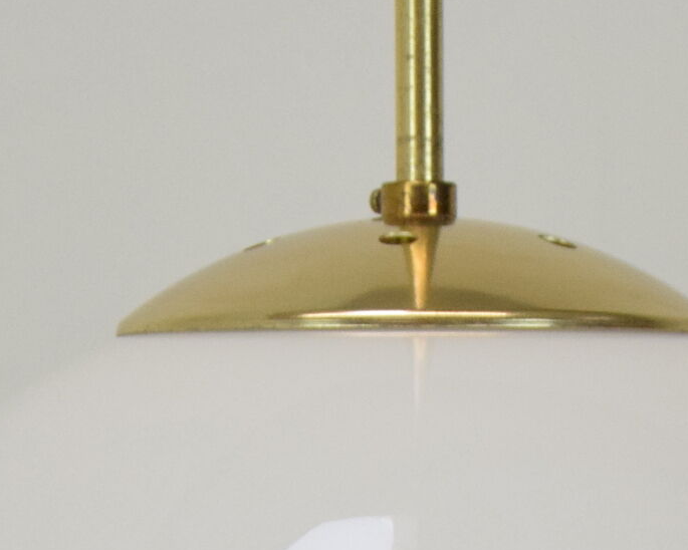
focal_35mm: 197
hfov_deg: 9.8
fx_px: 4011
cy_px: 974
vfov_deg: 7.6
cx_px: 450
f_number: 9
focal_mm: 32
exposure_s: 1/320
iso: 1600
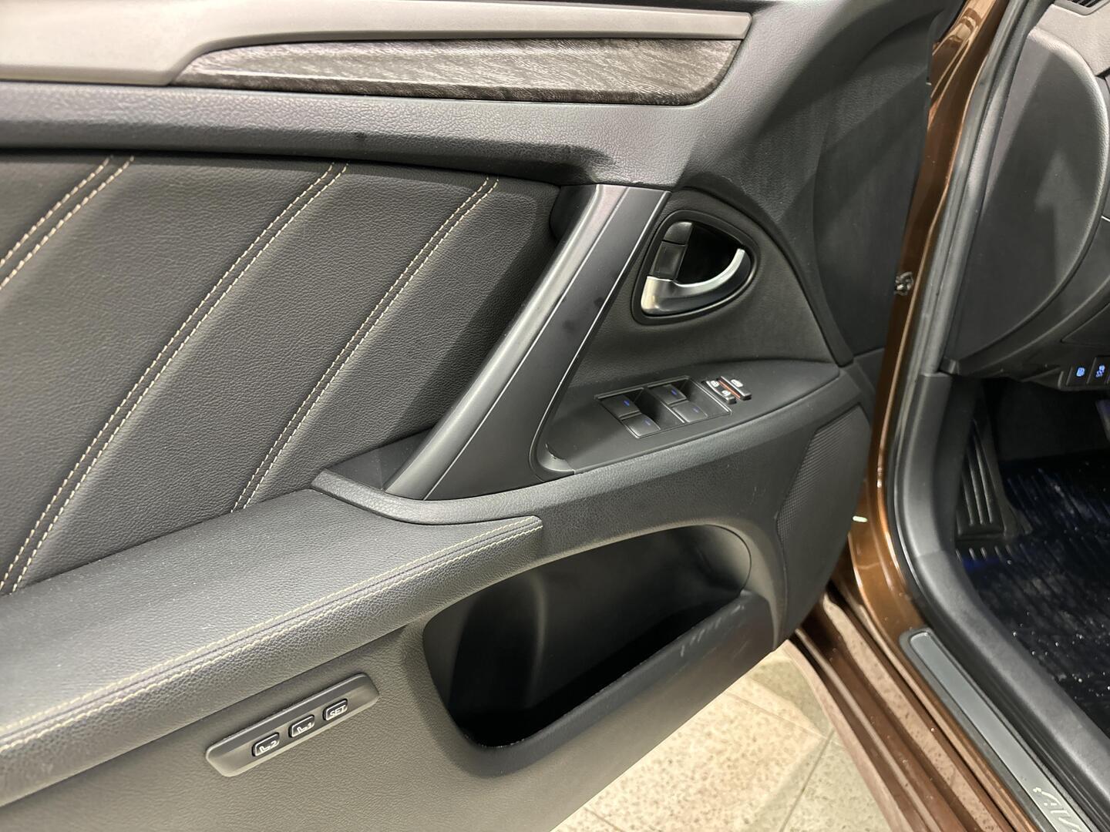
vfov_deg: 53.1
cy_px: 416
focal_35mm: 26
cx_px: 555
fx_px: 834
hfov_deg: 67.3
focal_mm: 5.96
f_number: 1.6
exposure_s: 1/33
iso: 500
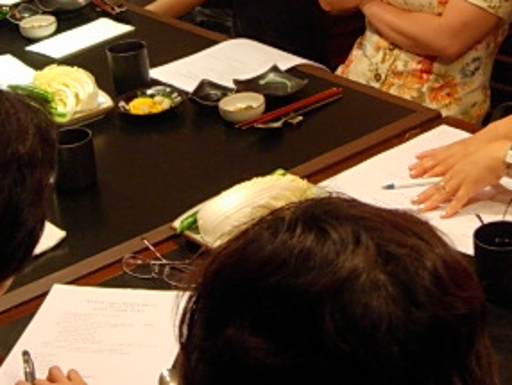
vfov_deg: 17.0
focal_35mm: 85
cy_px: -13
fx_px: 1258
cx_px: 270
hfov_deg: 23.0
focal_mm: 7.8
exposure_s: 1/11.6
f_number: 2.8
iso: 200
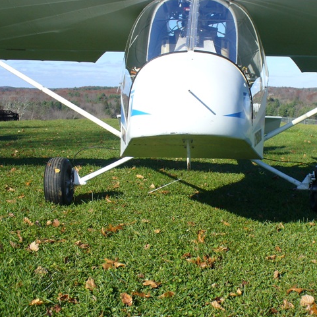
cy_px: 152
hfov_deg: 31.4
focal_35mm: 54
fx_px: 559
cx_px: 212
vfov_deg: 31.6
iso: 80
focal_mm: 6.1
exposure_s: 1/250
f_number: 5.6
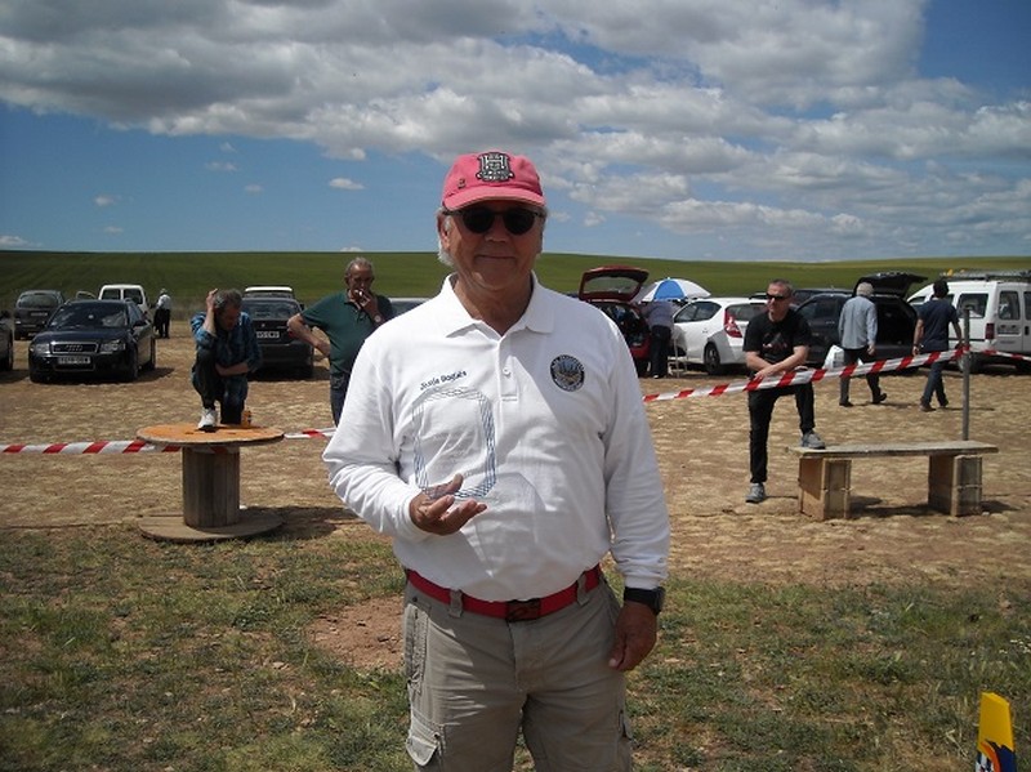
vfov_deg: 40.7
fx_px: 1042
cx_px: 516
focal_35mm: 35
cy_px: 386
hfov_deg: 52.7
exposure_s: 1/676
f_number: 5.6
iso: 64
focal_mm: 5.7
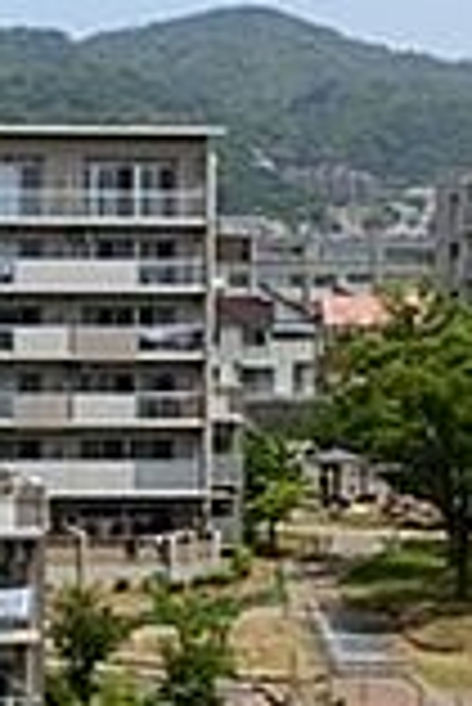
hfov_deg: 10.5
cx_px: -162
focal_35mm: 128
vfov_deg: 16.0
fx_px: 2512
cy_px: 416
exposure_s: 1/800
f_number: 3.9
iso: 80
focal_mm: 6.67
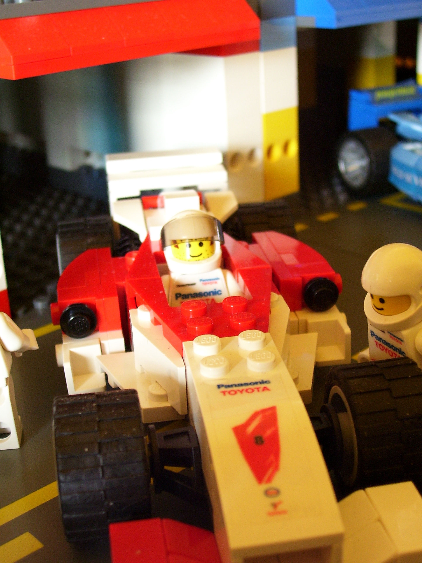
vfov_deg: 36.2
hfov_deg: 27.5
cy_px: 282
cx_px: 211
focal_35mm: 53
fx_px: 861
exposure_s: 1/10
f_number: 3.4
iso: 160
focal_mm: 8.6
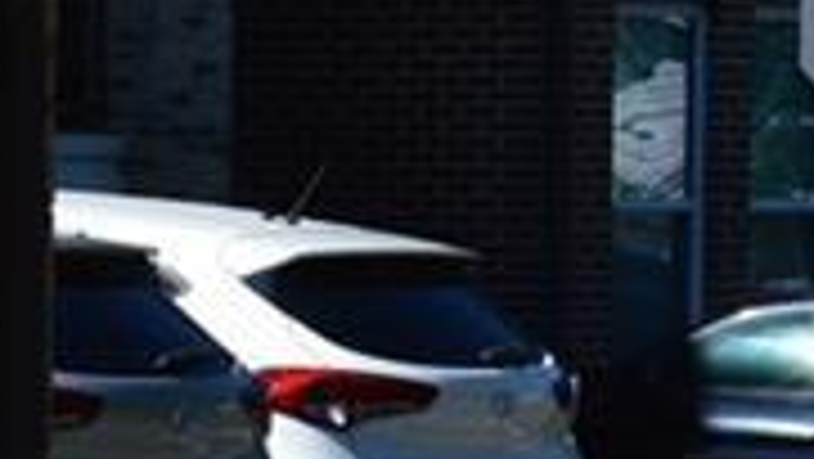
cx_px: -1043
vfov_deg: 3.0
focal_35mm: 399
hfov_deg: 5.3
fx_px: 8615
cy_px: 508
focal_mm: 45
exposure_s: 1/500
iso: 320
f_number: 11
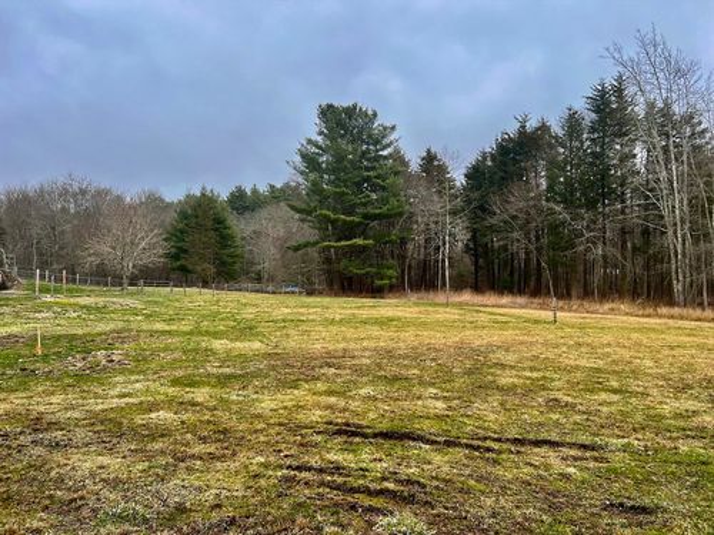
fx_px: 536
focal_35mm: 26
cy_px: 268
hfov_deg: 67.3
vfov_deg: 53.1
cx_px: 357
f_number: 1.5
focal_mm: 5.7
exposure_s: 1/1597
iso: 50
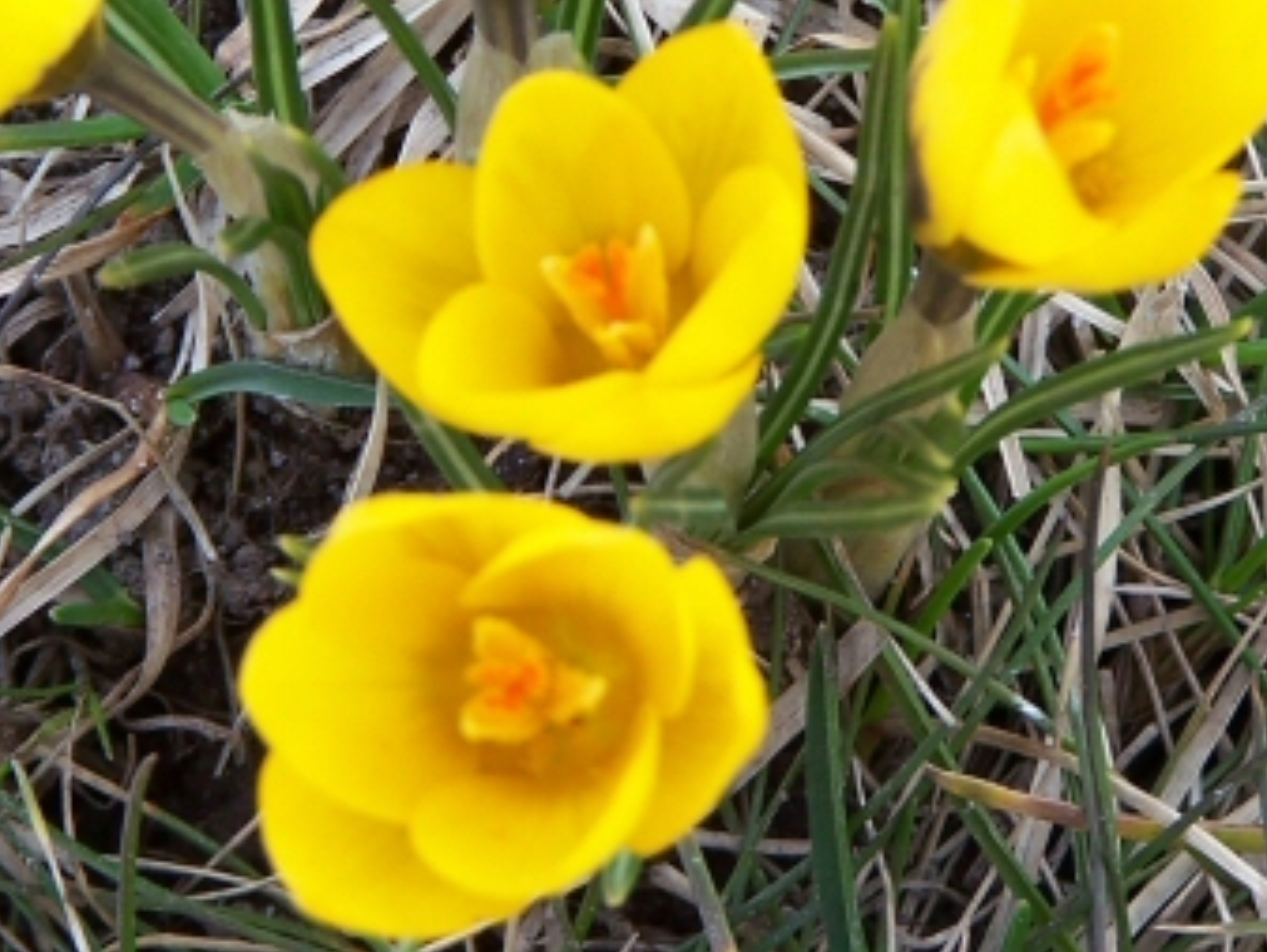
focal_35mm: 319
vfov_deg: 4.7
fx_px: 11680
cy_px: 117
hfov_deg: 6.2
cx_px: 472
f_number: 3.2
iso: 80
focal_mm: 23.1
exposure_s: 1/180
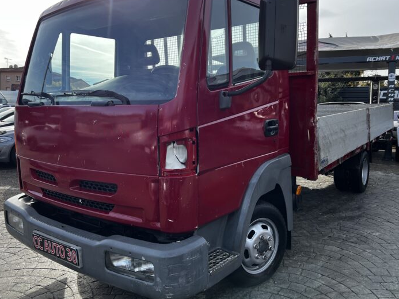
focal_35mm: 30
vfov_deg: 46.8
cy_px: 137
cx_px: 196
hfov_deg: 60.0
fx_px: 346
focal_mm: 5.7
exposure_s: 1/1361
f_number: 1.5
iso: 50
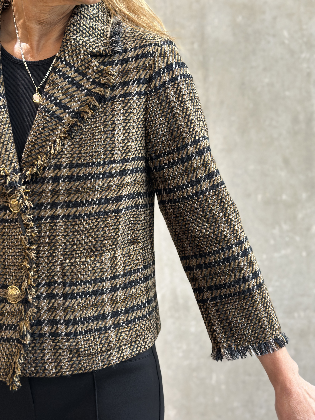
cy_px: 210
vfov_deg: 39.7
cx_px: 158
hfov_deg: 30.3
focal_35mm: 48
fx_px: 582
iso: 125
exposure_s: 1/50
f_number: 1.78
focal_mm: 6.86
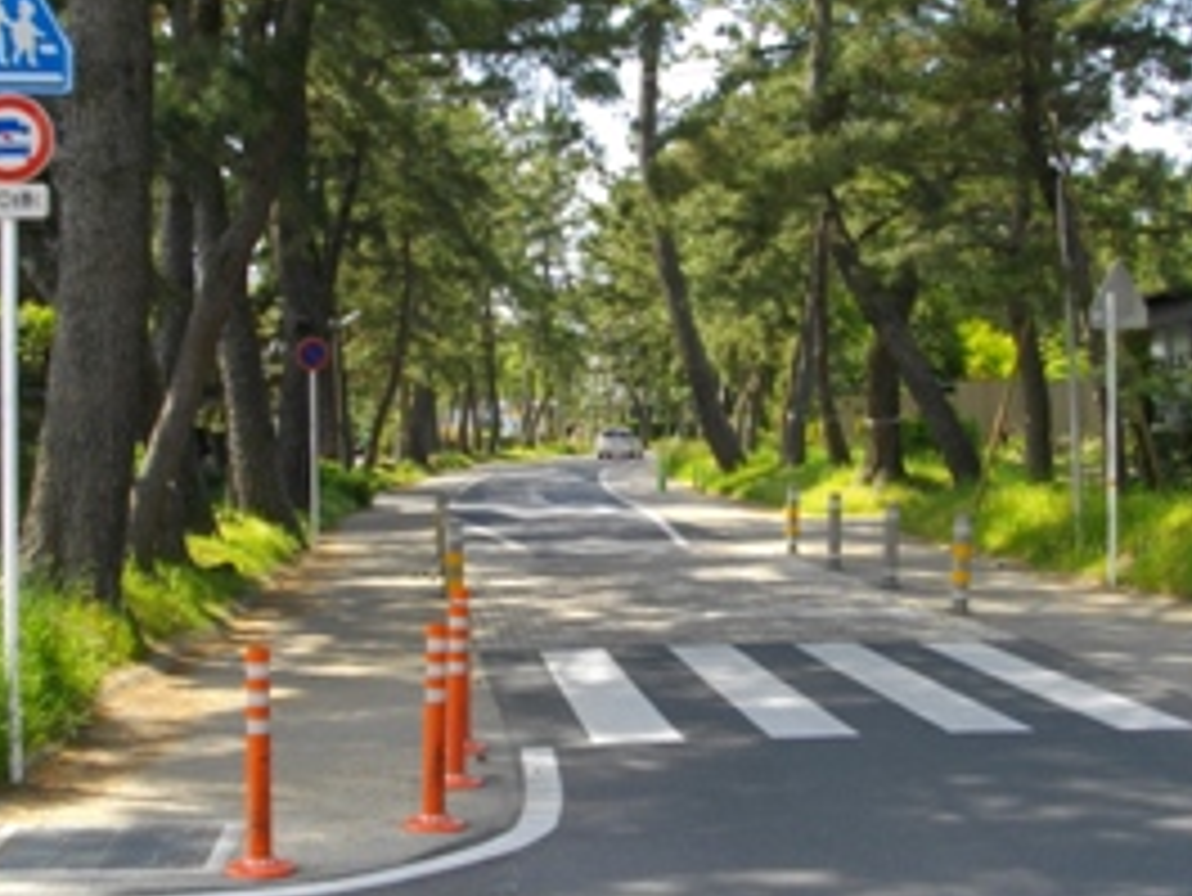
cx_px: 648
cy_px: 356
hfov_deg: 35.5
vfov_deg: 27.0
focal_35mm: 54
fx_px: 1860
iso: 100
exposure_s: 1/400
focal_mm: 5.7
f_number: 2.9
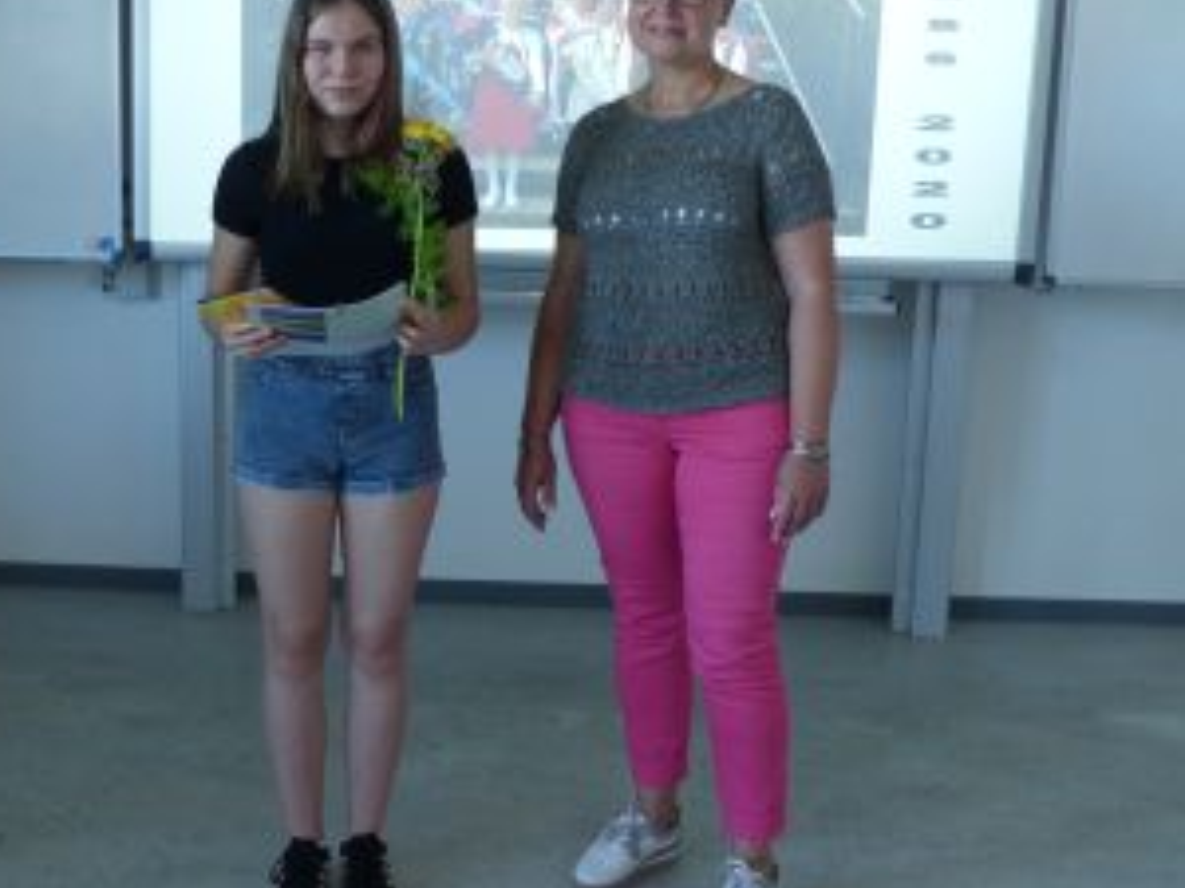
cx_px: 419
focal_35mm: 48
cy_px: 383
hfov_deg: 39.3
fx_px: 1643
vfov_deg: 30.2
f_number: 2.8
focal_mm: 6.4
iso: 320
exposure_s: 1/60
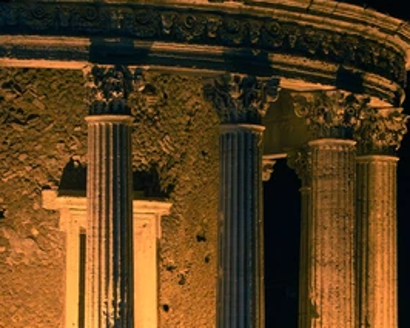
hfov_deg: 6.1
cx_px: 175
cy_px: 351
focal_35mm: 317
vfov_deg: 4.9
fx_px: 3848
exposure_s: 1/200
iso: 14400
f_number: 2.8
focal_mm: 180
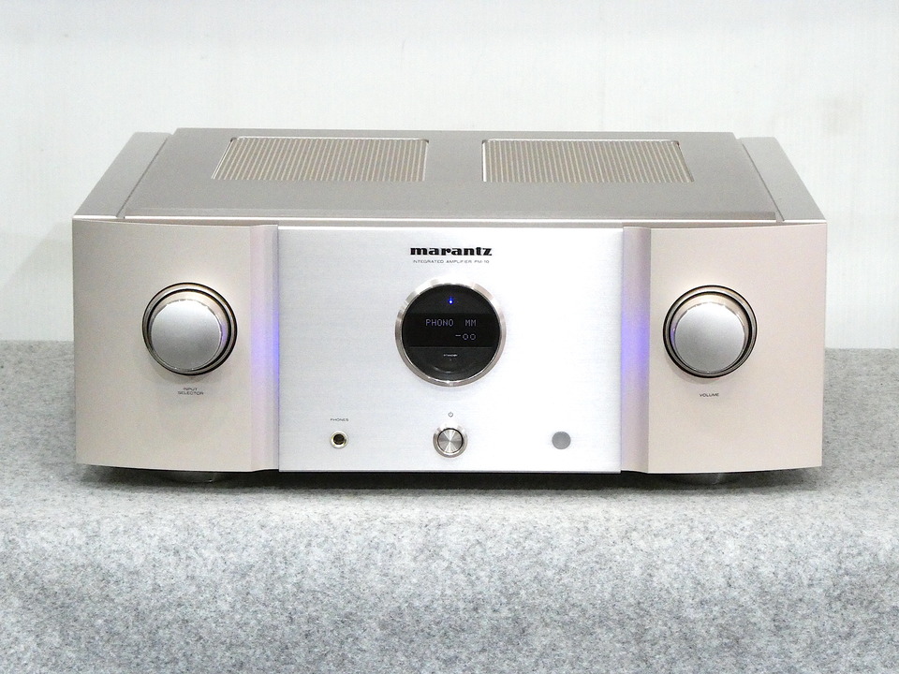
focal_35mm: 135
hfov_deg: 14.6
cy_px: 337
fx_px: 3506
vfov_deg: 11.0
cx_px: 450
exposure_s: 1/80
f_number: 5.3
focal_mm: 24.2
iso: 1600
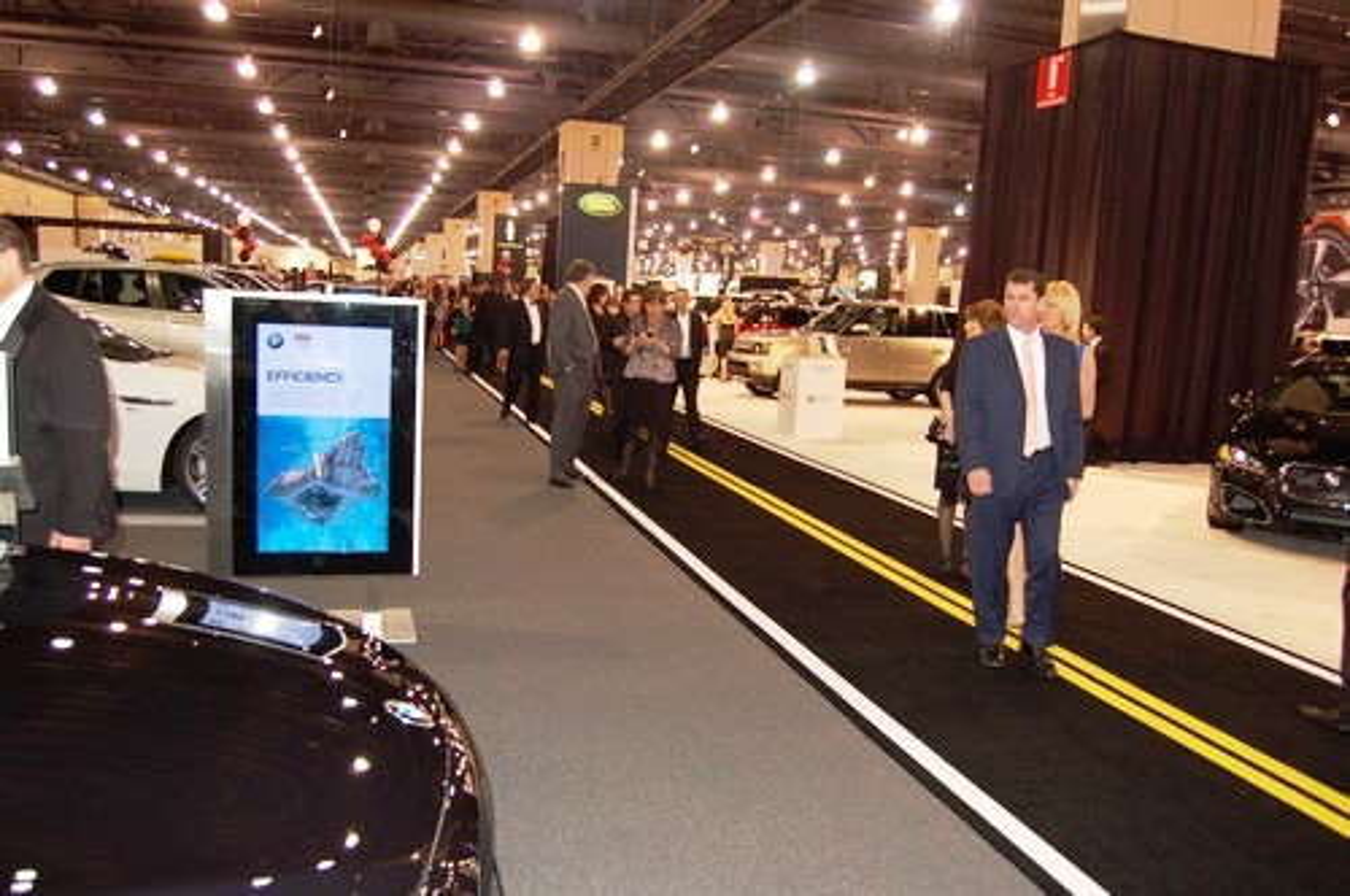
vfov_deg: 47.8
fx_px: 1011
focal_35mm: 27
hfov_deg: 67.4
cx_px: 675
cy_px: 448
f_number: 3.5
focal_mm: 18
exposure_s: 1/60
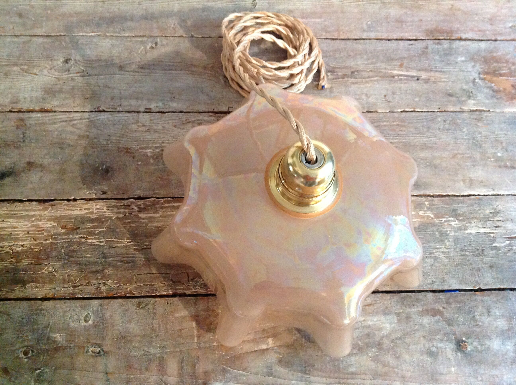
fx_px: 521
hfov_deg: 52.7
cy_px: 192
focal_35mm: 35
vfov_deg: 40.6
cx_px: 258
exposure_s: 1/17
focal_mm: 4.28
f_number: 2.4
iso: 500
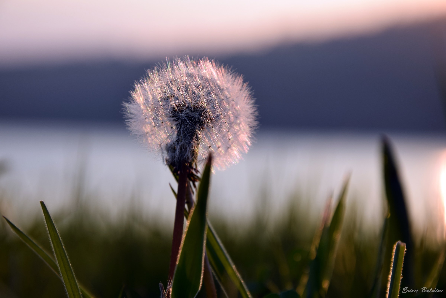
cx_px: 223
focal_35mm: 158
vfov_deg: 8.7
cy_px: 149
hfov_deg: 13.0
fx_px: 1951
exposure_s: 1/400
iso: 200
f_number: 8
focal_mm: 105
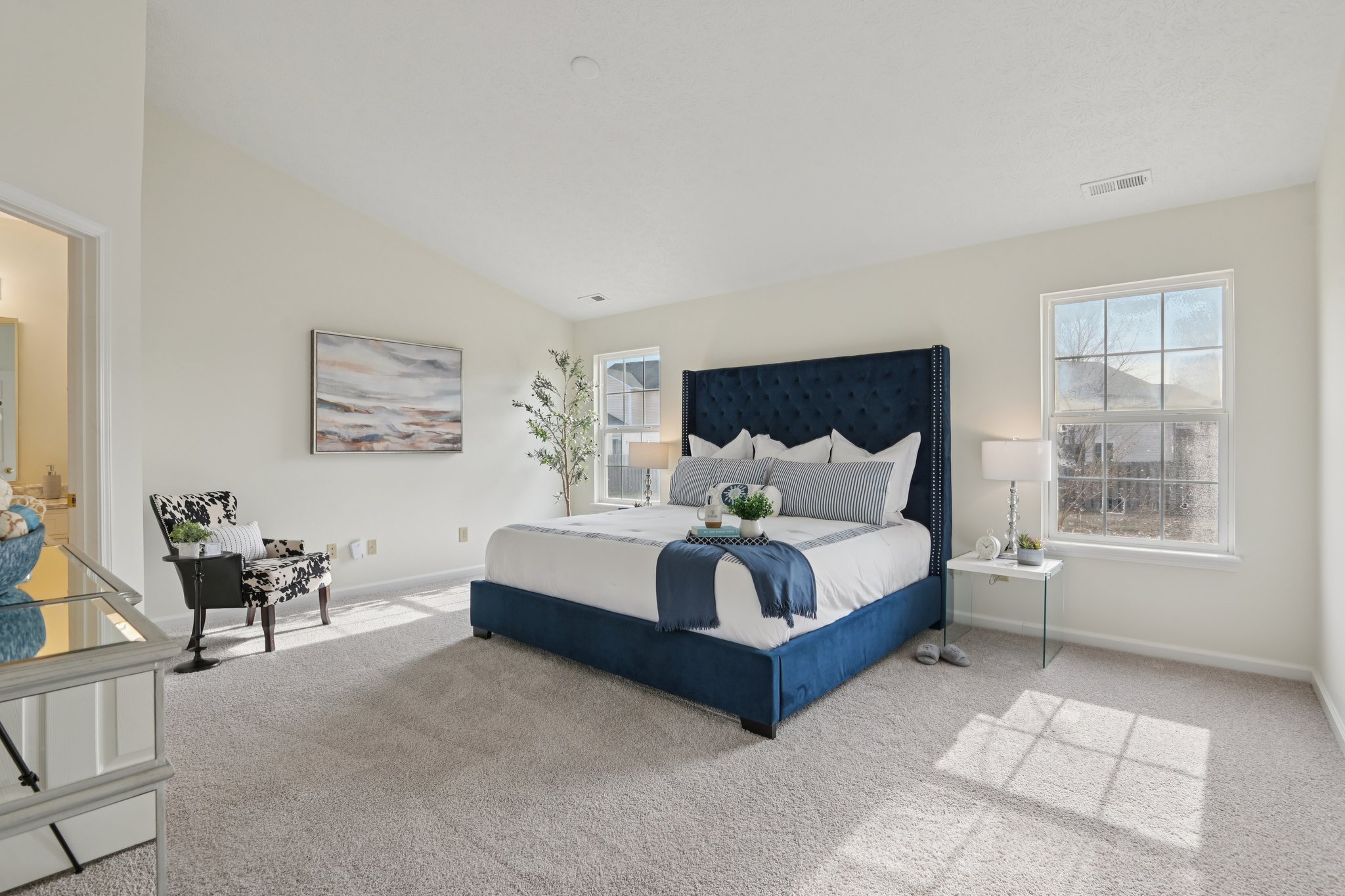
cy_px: 448
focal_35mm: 16
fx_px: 598
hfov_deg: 96.7
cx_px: 672
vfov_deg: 73.7
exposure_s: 1/30
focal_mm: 16
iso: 100
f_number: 8
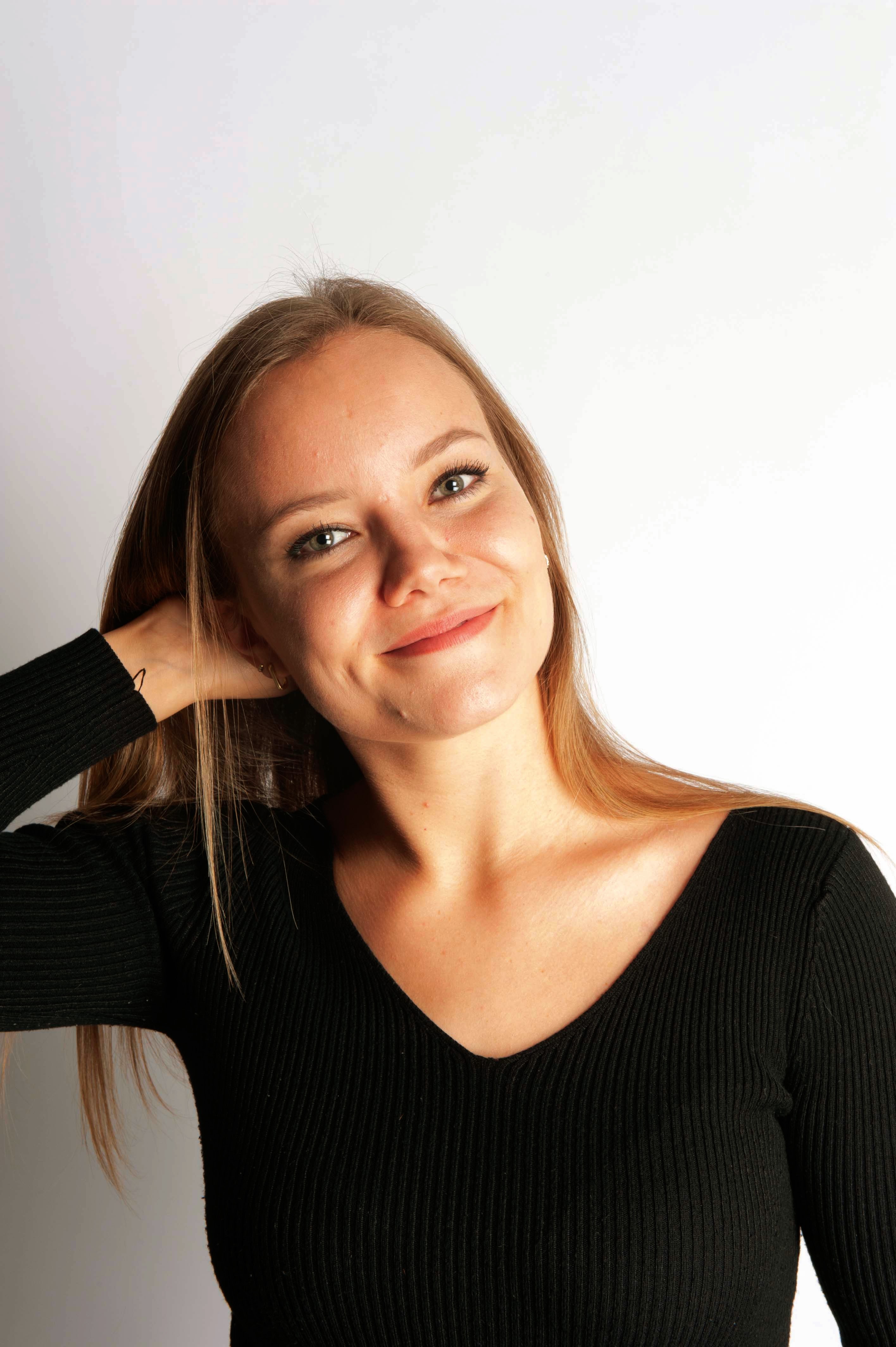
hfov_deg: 21.9
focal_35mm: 62
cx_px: 448
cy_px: 674
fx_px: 2318
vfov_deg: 32.4
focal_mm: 62
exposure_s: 1/100
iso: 200
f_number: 18
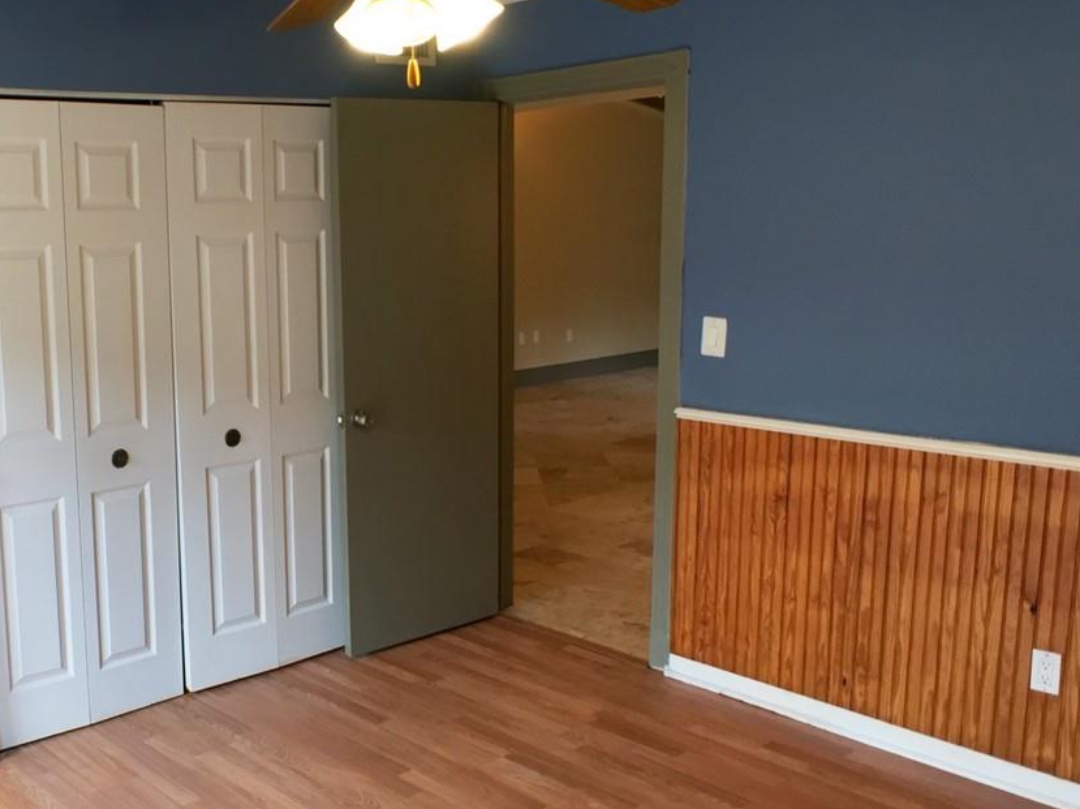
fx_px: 1746
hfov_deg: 33.7
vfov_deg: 26.1
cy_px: 441
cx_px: 277
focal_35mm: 56
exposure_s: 1/60
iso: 40
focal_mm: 4.15
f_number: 2.2
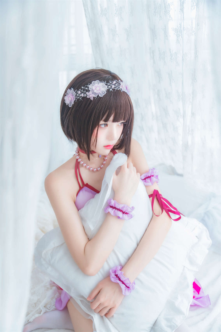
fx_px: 322
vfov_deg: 54.4
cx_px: 110
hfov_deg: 37.9
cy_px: 166
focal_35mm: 35
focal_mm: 35
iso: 800
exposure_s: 1/320
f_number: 2.8
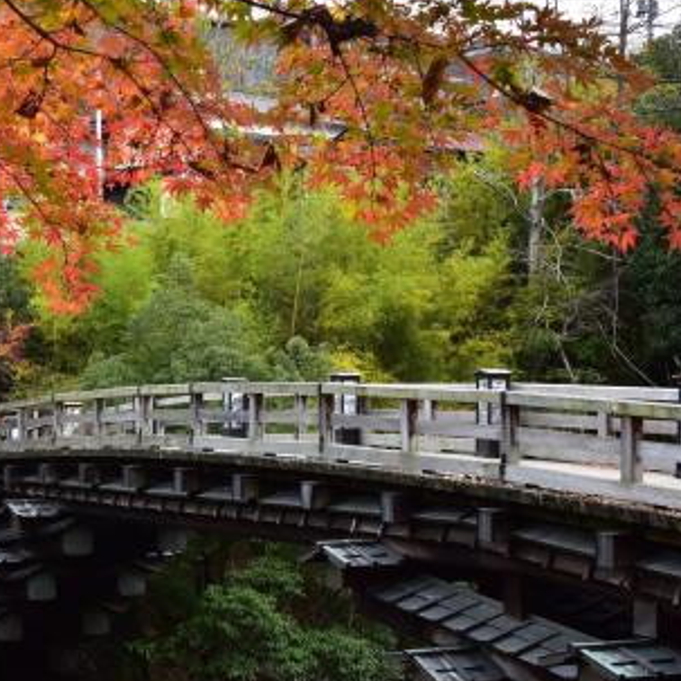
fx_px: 1647
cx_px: 173
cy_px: 425
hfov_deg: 23.1
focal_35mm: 74
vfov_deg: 23.3
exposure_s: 1/13
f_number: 16
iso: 1250
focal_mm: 40
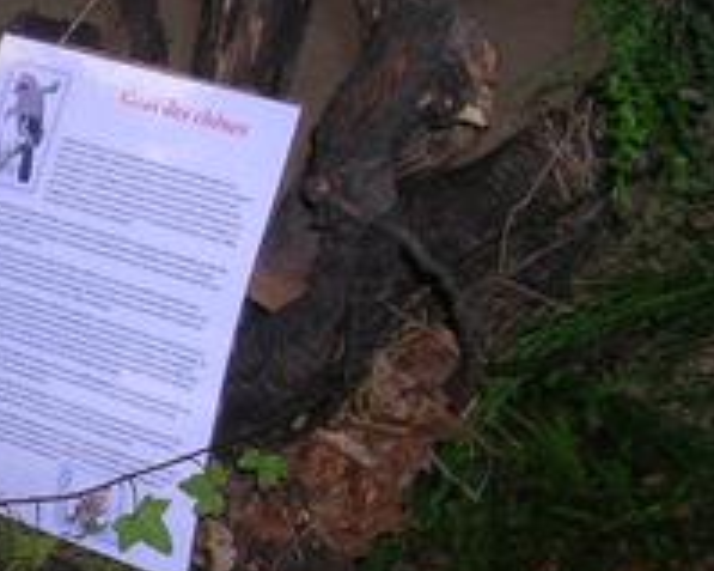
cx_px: -230
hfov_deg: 16.5
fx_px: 2323
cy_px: 388
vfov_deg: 14.0
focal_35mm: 110
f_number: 2.8
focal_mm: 5.8
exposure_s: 1/60.1
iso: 50
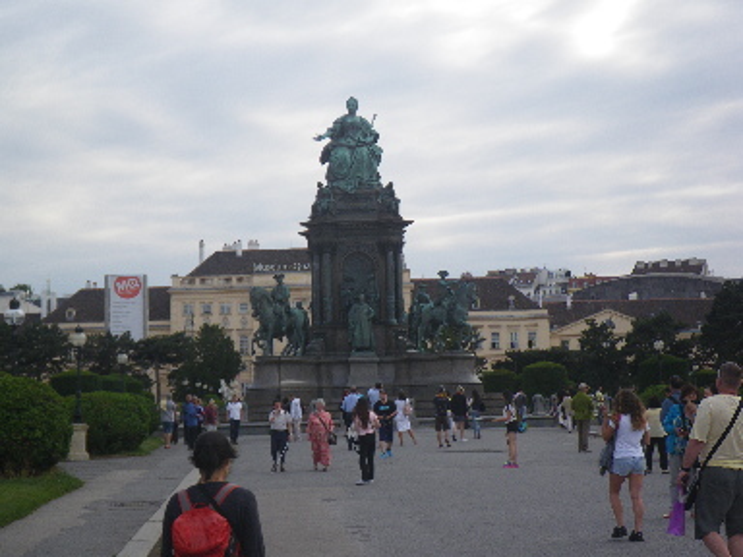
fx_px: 1331
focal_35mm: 62
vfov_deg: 23.7
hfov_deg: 31.2
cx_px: 372
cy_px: 278
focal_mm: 11.1
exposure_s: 1/160
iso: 50
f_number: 4.6
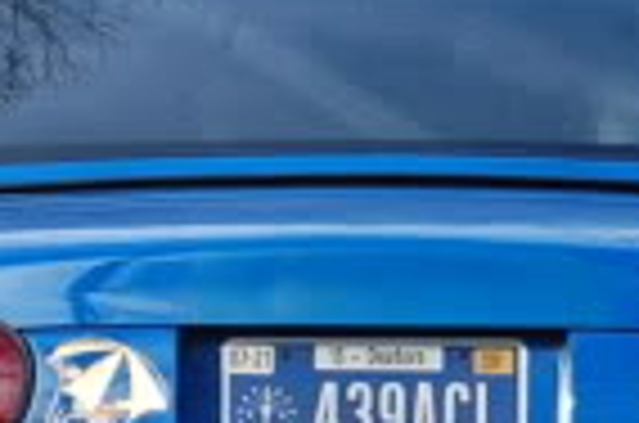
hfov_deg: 3.5
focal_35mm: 597
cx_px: 418
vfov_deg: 2.3
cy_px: 65
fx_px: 10566
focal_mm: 55
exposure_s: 1/200
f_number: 7.1
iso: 200
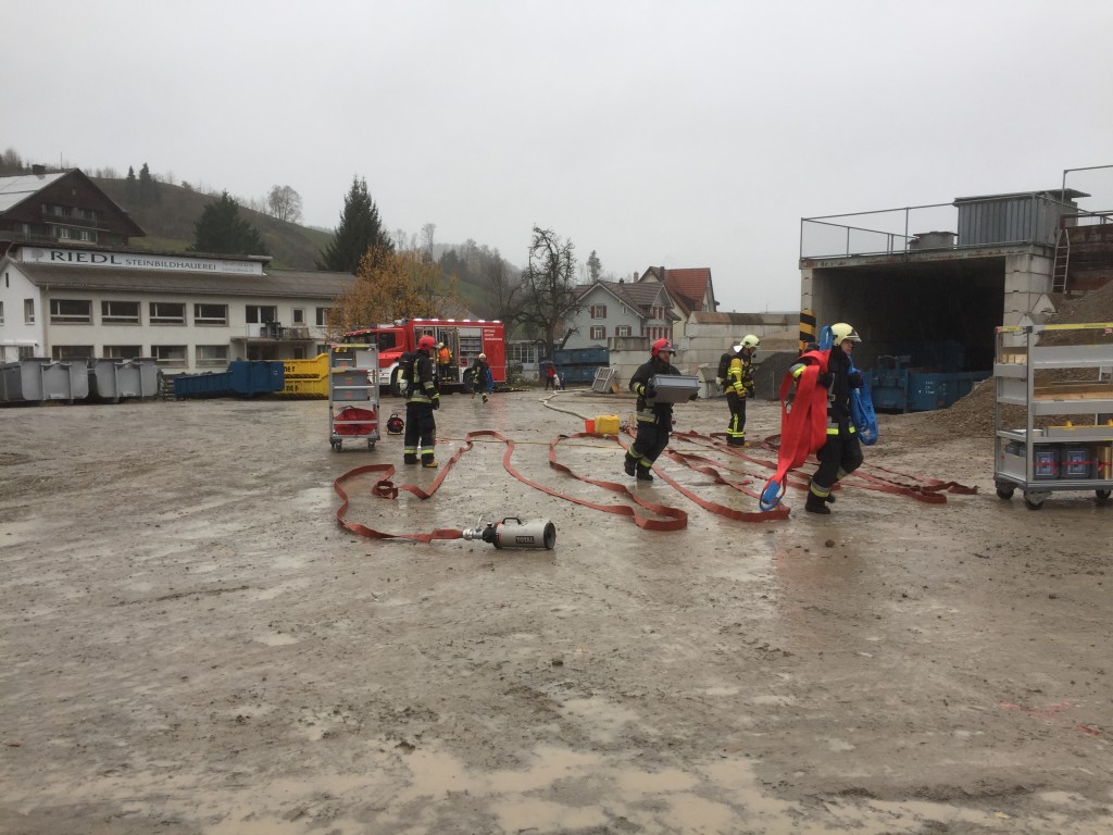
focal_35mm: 29
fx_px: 932
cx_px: 556
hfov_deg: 61.7
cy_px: 418
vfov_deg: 48.2
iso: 32
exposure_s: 1/168
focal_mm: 4.15
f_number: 2.2
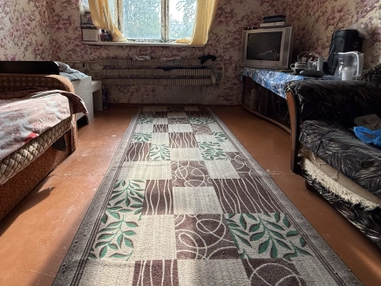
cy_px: 92
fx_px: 220
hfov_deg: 81.5
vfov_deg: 64.0
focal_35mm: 20
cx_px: 172
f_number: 2.2
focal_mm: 2.22
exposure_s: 1/99
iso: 160
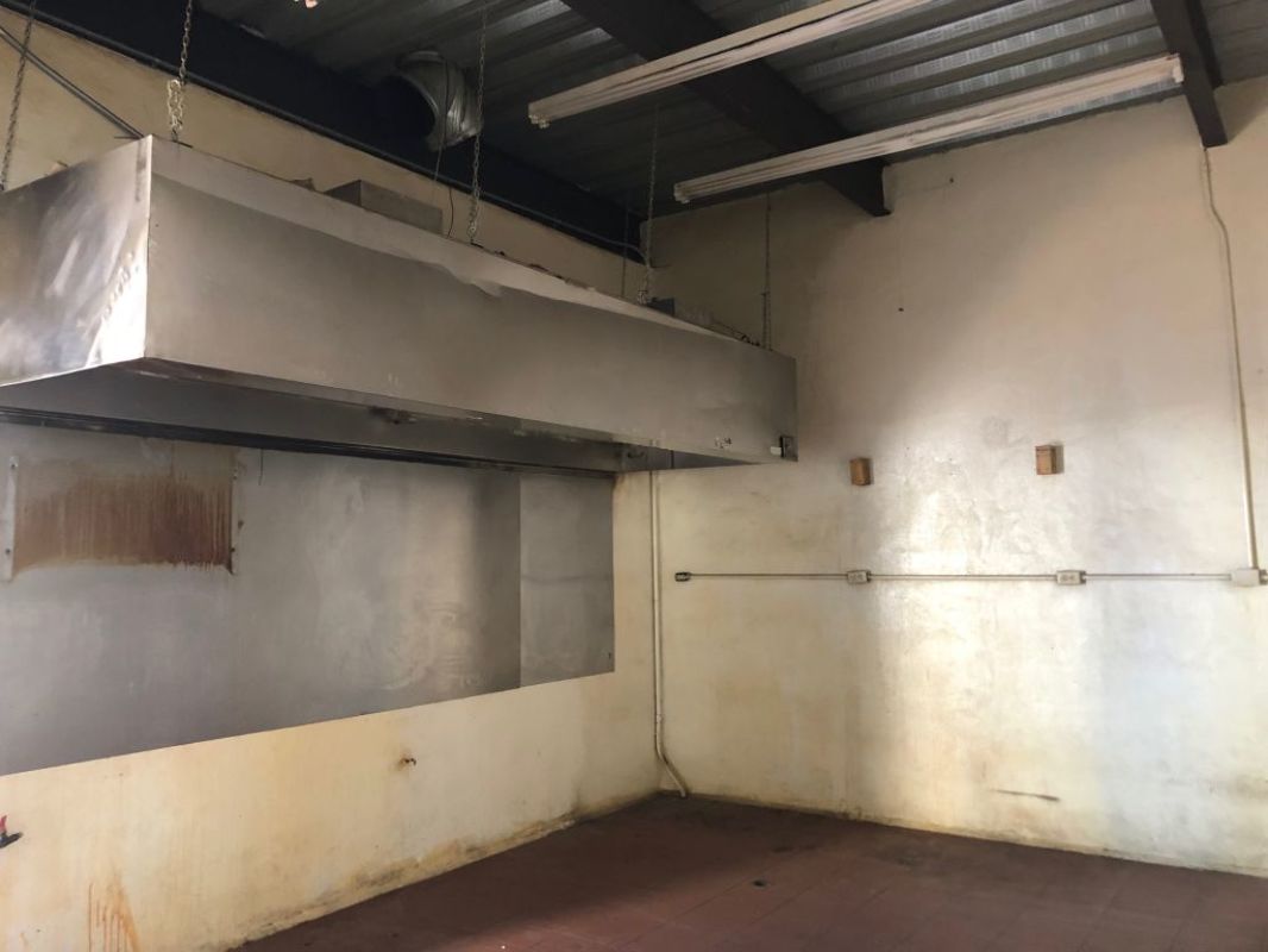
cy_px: 476
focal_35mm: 28
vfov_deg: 49.8
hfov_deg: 63.4
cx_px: 634
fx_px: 1026
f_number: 1.8
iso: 64
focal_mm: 3.99
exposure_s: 1/15
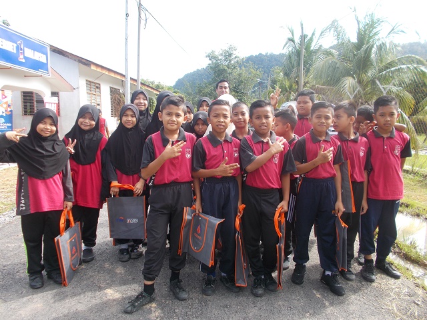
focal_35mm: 26
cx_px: 214
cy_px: 160
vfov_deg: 53.1
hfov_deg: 67.3
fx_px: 321
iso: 80
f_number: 3.2
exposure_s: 1/250
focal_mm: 4.6
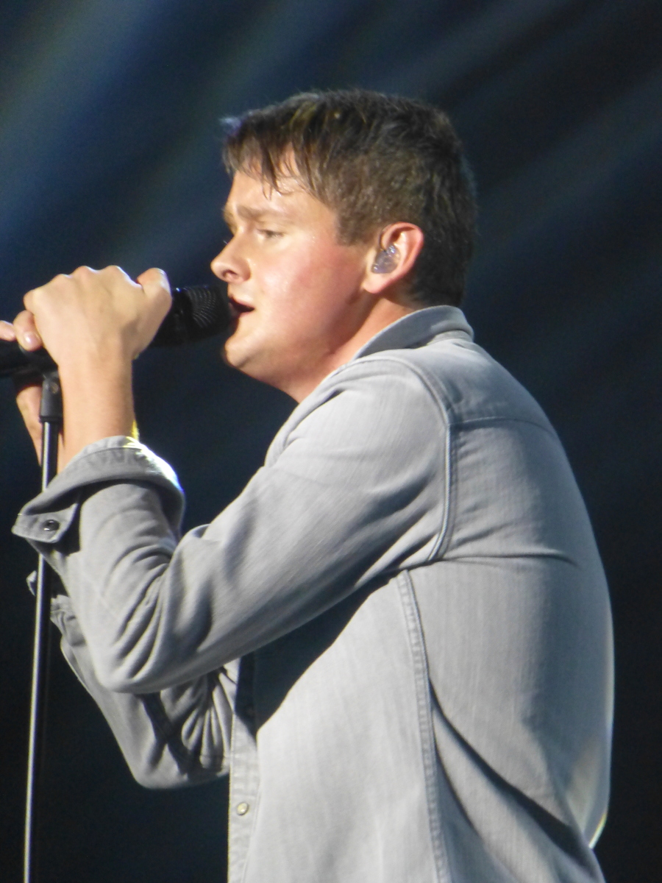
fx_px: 10429
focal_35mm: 409
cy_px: 442
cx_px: 331
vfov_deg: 4.8
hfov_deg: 3.6
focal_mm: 73.1
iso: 800
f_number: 6
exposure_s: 1/15
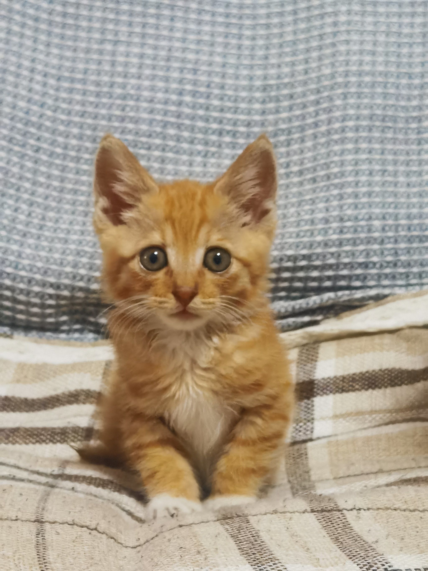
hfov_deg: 14.1
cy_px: 286
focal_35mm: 105
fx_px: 1731
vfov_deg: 18.7
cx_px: 214
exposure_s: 1/33.3
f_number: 1.9
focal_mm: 6.71
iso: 640
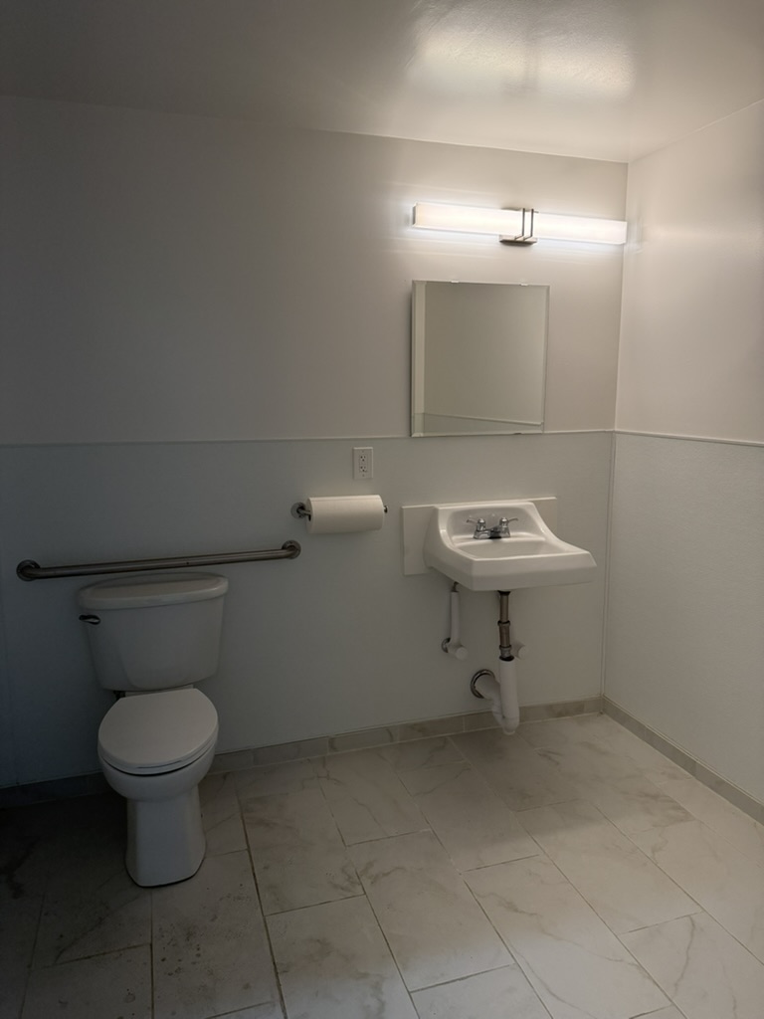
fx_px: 706
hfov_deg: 56.8
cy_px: 510
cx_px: 382
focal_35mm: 24
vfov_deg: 71.6
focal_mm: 6.76
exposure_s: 1/209
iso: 200
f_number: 1.78
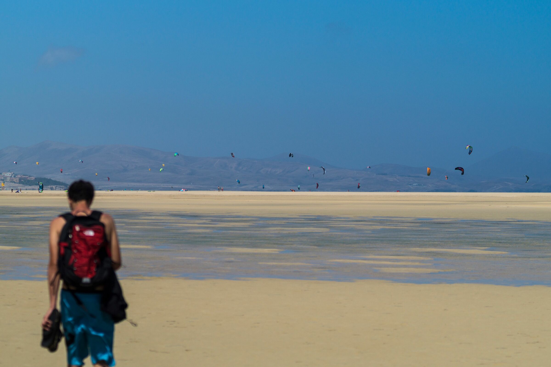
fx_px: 1836
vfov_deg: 11.4
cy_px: 184
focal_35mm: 120
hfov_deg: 17.1
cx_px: 276
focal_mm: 80
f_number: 3.5
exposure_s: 1/4000
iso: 100
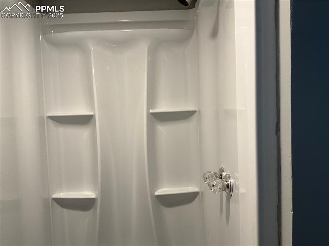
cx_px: 164
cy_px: 123
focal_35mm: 29
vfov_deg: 48.2
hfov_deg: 61.7
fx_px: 275
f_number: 1.8
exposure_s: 1/60
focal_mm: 3
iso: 50
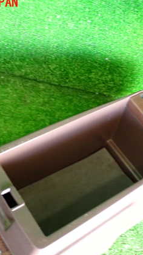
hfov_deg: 21.4
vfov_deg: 37.2
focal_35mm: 56
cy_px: 132
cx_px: 90
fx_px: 378
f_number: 2.5
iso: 500
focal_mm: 6.37
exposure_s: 1/40
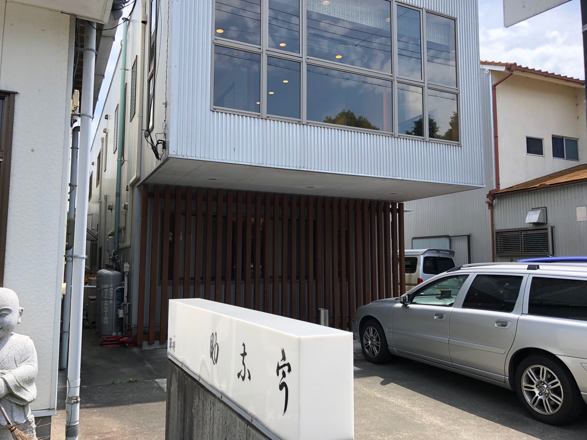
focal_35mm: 28
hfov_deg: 63.4
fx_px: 475
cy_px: 220
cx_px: 294
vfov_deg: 49.7
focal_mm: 3.99
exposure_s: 1/906
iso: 20
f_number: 1.8
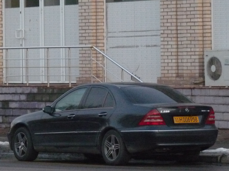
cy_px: 86
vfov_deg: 4.7
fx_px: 2110
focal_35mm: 319
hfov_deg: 6.2
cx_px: 114
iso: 800
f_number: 3.7
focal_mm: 32
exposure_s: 1/80
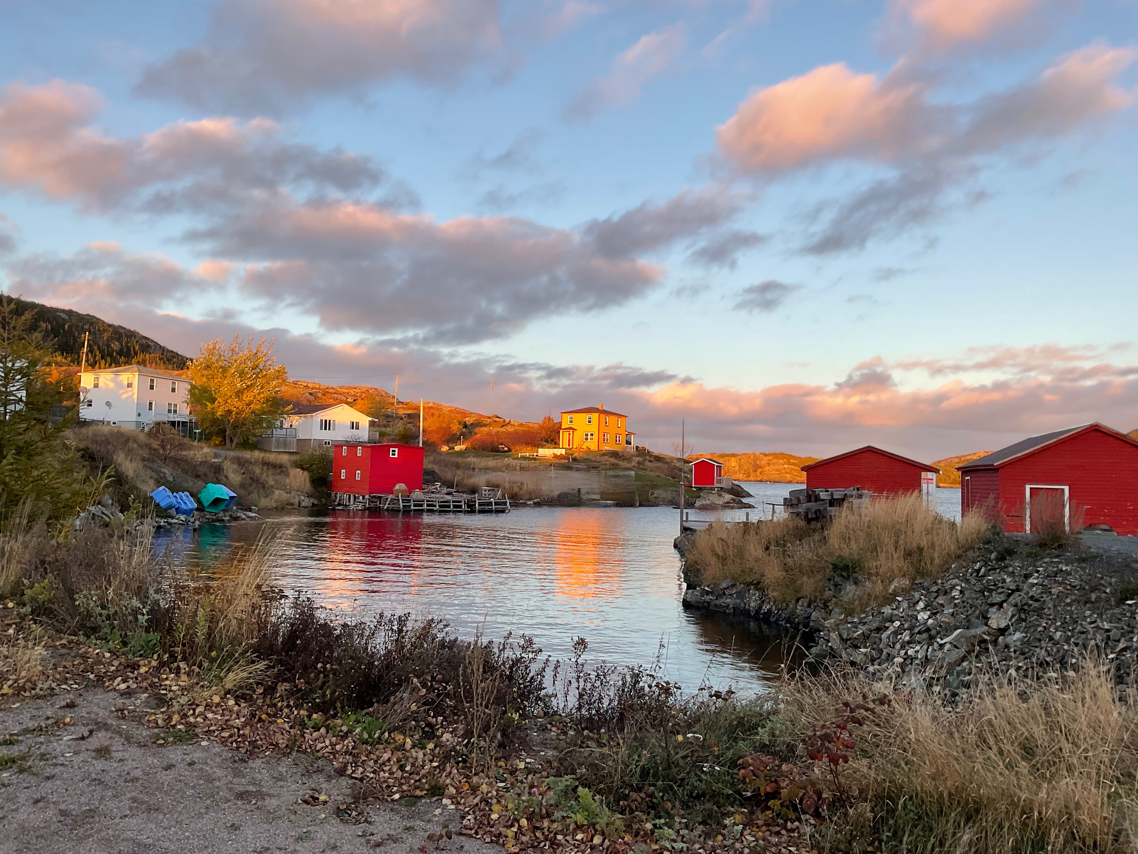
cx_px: 569
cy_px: 427
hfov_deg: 61.7
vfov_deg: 48.2
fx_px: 953
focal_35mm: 29
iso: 16
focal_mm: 3
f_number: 1.8
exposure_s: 1/259
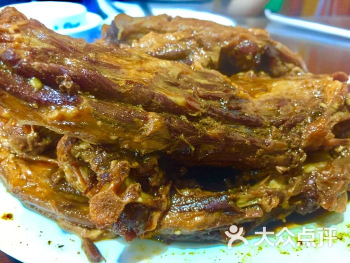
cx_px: 175
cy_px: 132
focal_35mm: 29
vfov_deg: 48.2
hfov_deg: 61.7
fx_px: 293
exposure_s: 1/20
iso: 250
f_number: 2.2
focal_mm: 4.15
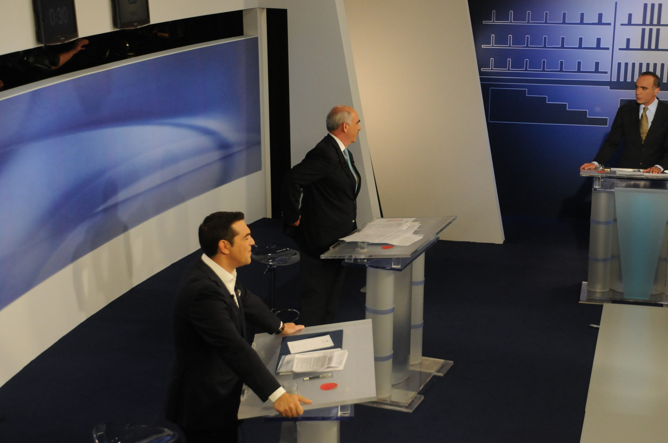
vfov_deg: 21.0
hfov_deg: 31.1
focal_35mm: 65
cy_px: 209
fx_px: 1197
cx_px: 397
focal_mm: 35
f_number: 4.2
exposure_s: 1/125
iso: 1000
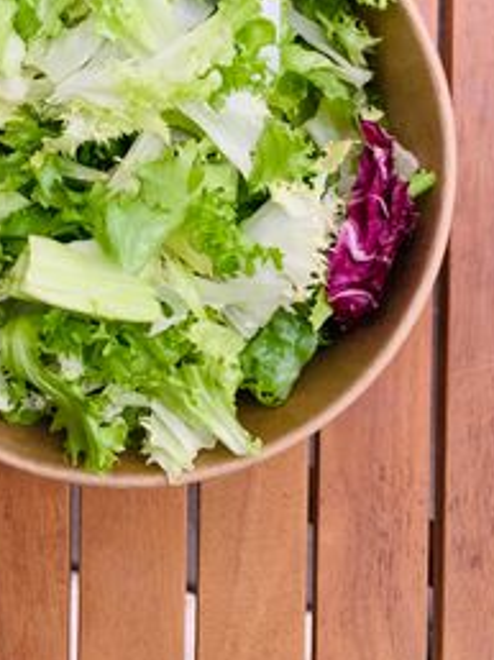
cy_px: 133
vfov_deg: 42.0
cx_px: 123
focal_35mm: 43
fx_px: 820
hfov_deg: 32.9
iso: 25
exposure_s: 1/342
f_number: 1.8
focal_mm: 4.25
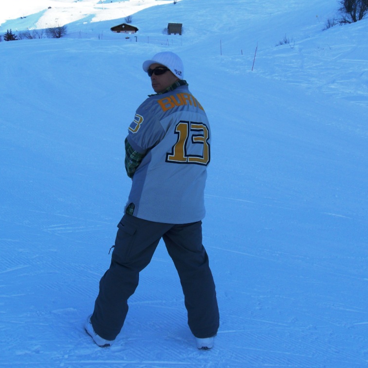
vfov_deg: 40.0
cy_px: 181
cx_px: 183
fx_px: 505
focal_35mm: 42
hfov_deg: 40.0
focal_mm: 6.3
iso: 80
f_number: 8.2
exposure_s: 1/125
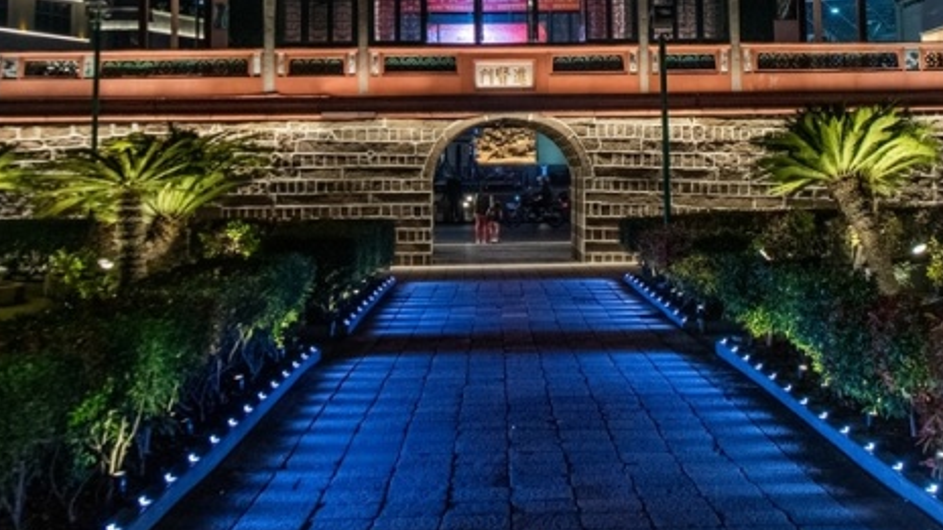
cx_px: 488
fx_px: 1300
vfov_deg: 22.0
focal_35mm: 52
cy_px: -36
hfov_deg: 39.9
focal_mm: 24
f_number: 5.6
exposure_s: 1/100
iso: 1600
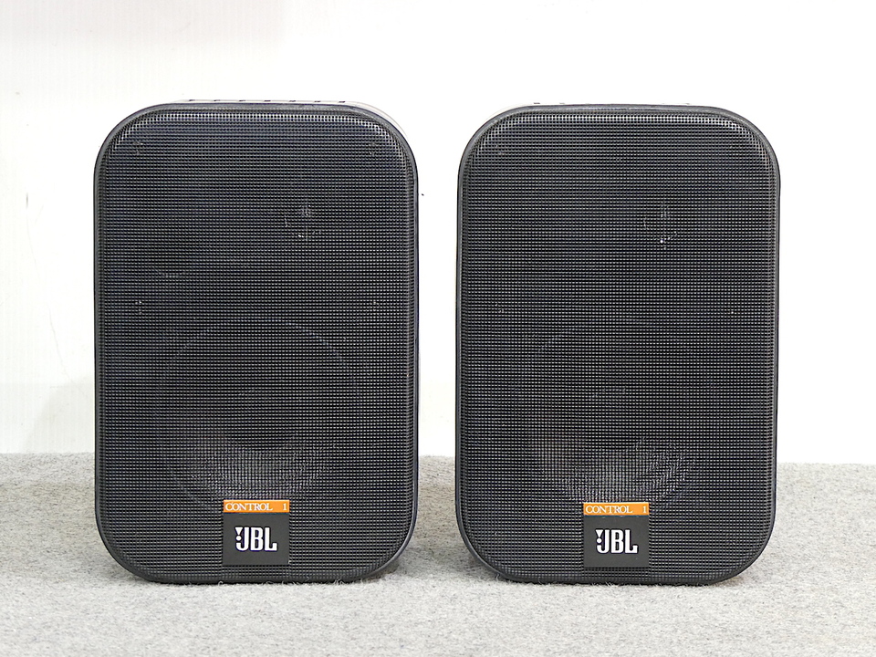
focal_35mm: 124
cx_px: 438
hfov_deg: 15.9
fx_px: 3138
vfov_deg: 12.0
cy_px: 328
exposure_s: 1/4
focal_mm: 22.3
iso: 200
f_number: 5.2
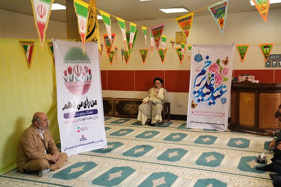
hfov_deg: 49.6
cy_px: 94
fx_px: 304
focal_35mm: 39
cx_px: 140
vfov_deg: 34.2
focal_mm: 39
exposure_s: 1/400
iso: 12800
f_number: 6.3
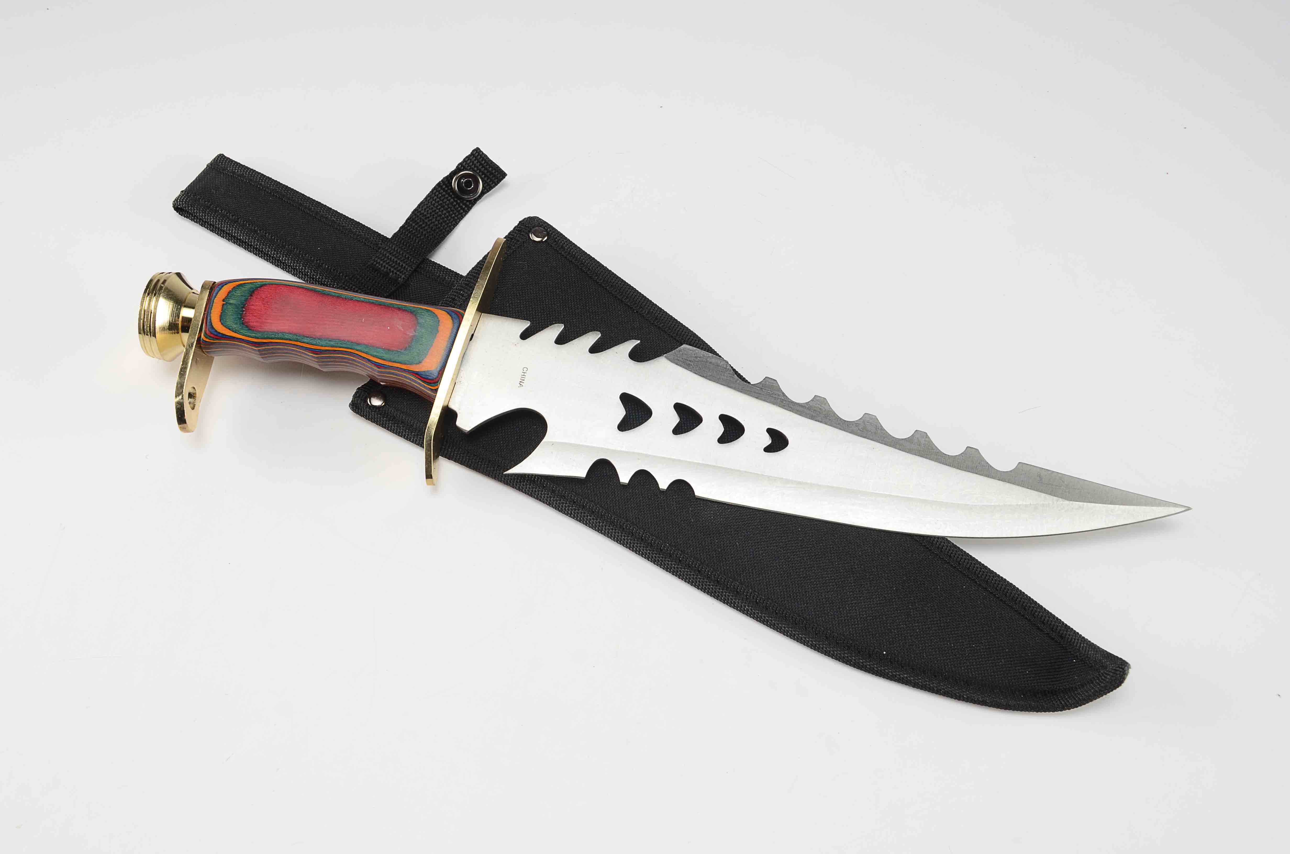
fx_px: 1395
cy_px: 427
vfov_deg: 34.1
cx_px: 645
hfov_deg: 49.6
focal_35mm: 39
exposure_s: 1/80
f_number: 10
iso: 100
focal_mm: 26
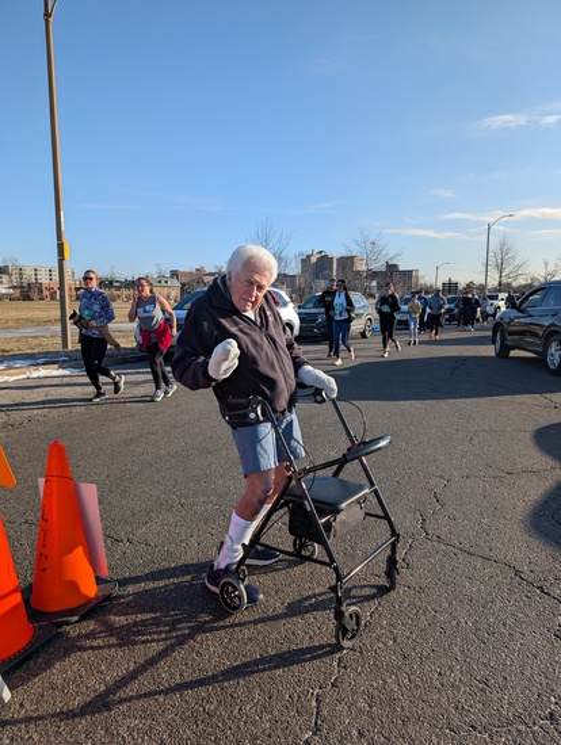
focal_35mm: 24
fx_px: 517
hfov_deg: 56.9
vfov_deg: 71.5
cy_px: 372
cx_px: 280
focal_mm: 6.9
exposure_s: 1/1066
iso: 20
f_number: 1.68
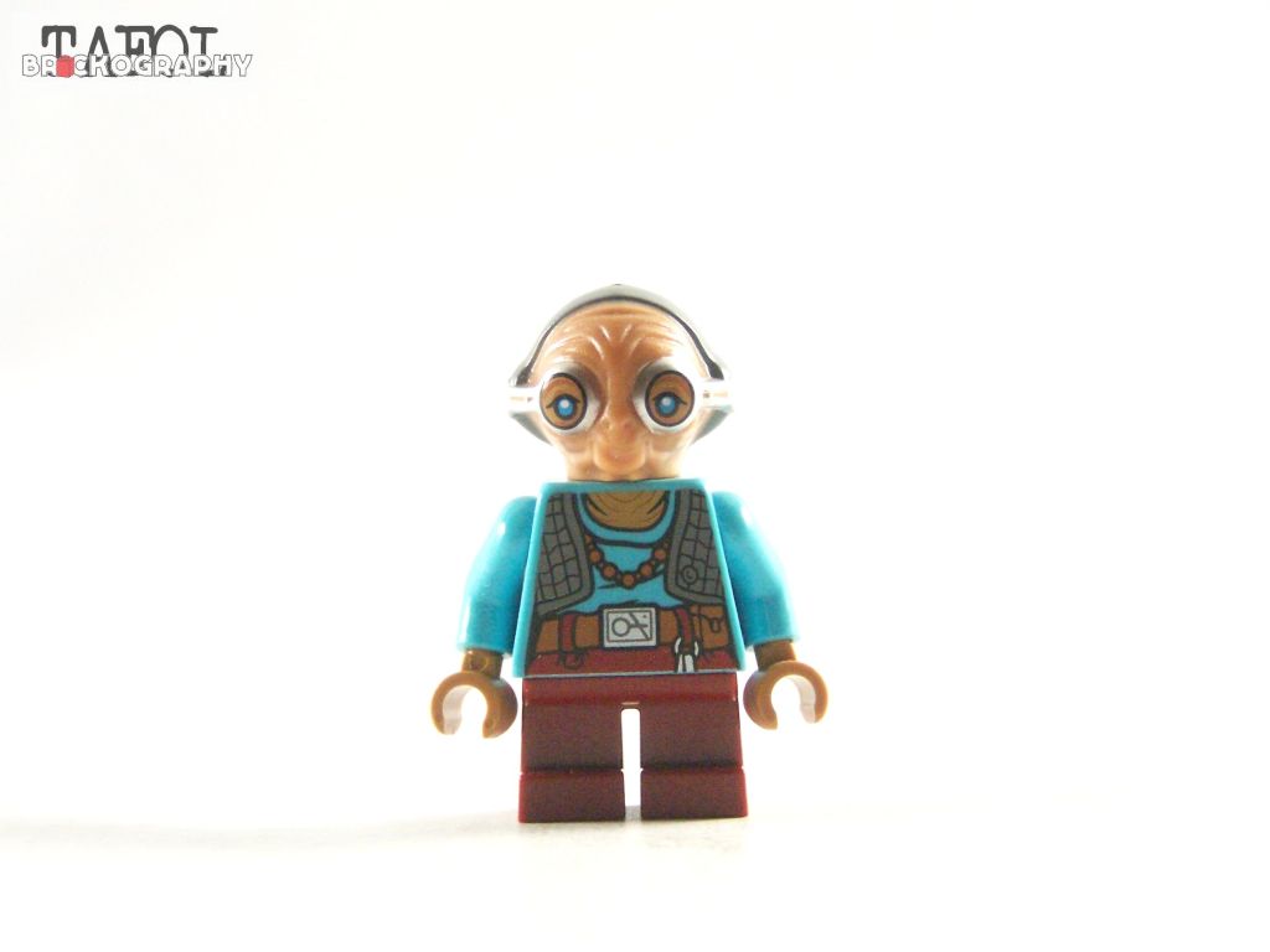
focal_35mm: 105
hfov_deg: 18.7
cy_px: 476
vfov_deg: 14.1
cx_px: 635
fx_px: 3852
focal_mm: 17.5
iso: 400
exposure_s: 1/60
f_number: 3.2
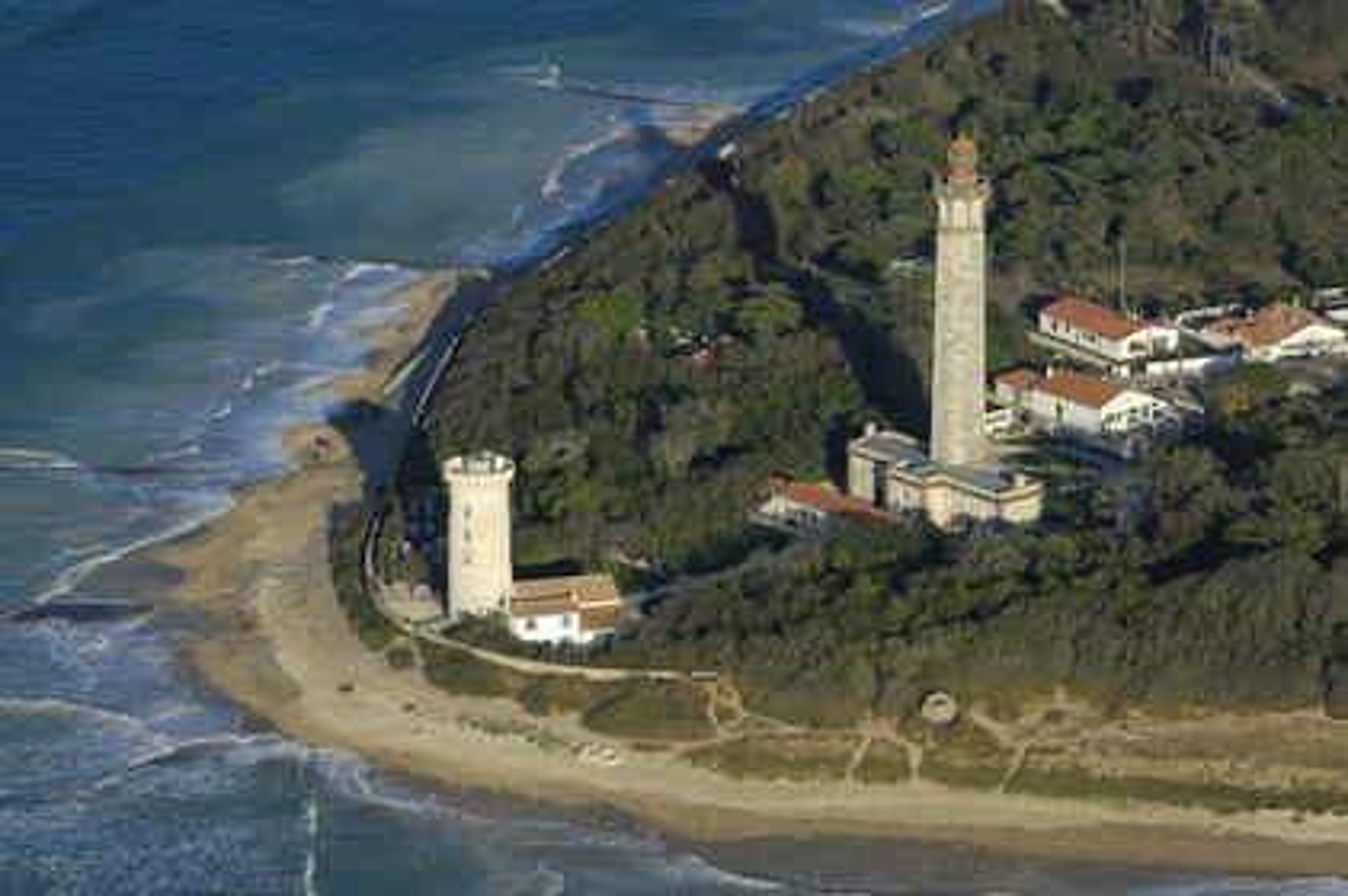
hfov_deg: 12.5
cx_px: 674
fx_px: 6173
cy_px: 448
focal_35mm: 165
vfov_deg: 8.3
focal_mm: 110
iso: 100
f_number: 5
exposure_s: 1/640
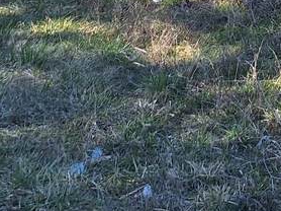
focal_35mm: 106
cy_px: -249
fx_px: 860
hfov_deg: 15.0
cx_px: 565
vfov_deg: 12.0
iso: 40
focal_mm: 5.54
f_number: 1.8
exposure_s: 1/938
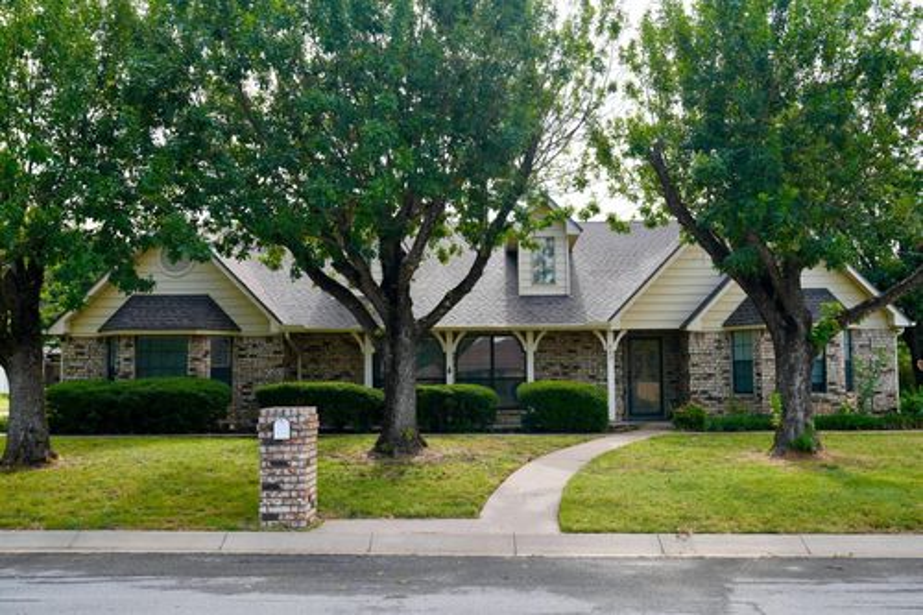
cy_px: 308
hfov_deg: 57.2
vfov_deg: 39.9
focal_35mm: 33
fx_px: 846
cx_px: 462
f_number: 4
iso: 125
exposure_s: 1/160
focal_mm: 33
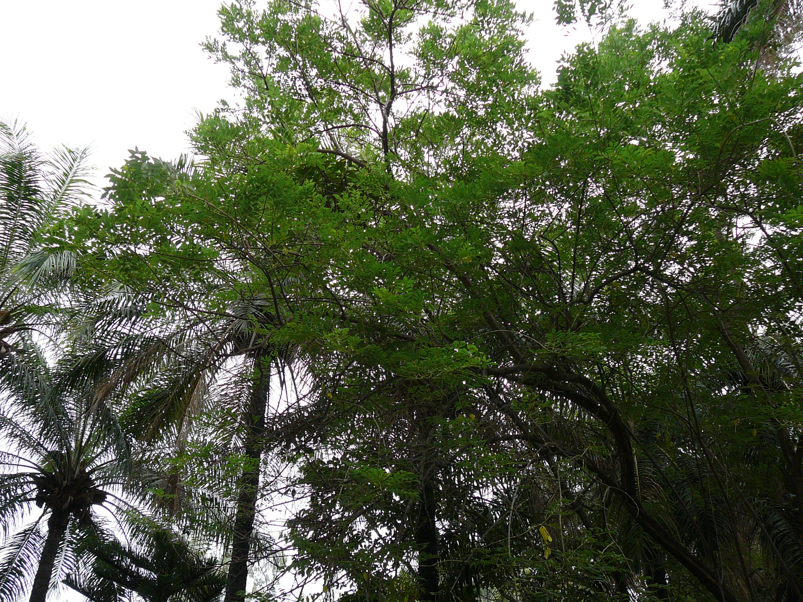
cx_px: 402
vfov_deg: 40.7
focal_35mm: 35
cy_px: 301
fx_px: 812
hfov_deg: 52.6
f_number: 2.8
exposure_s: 1/200
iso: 80
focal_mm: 5.2
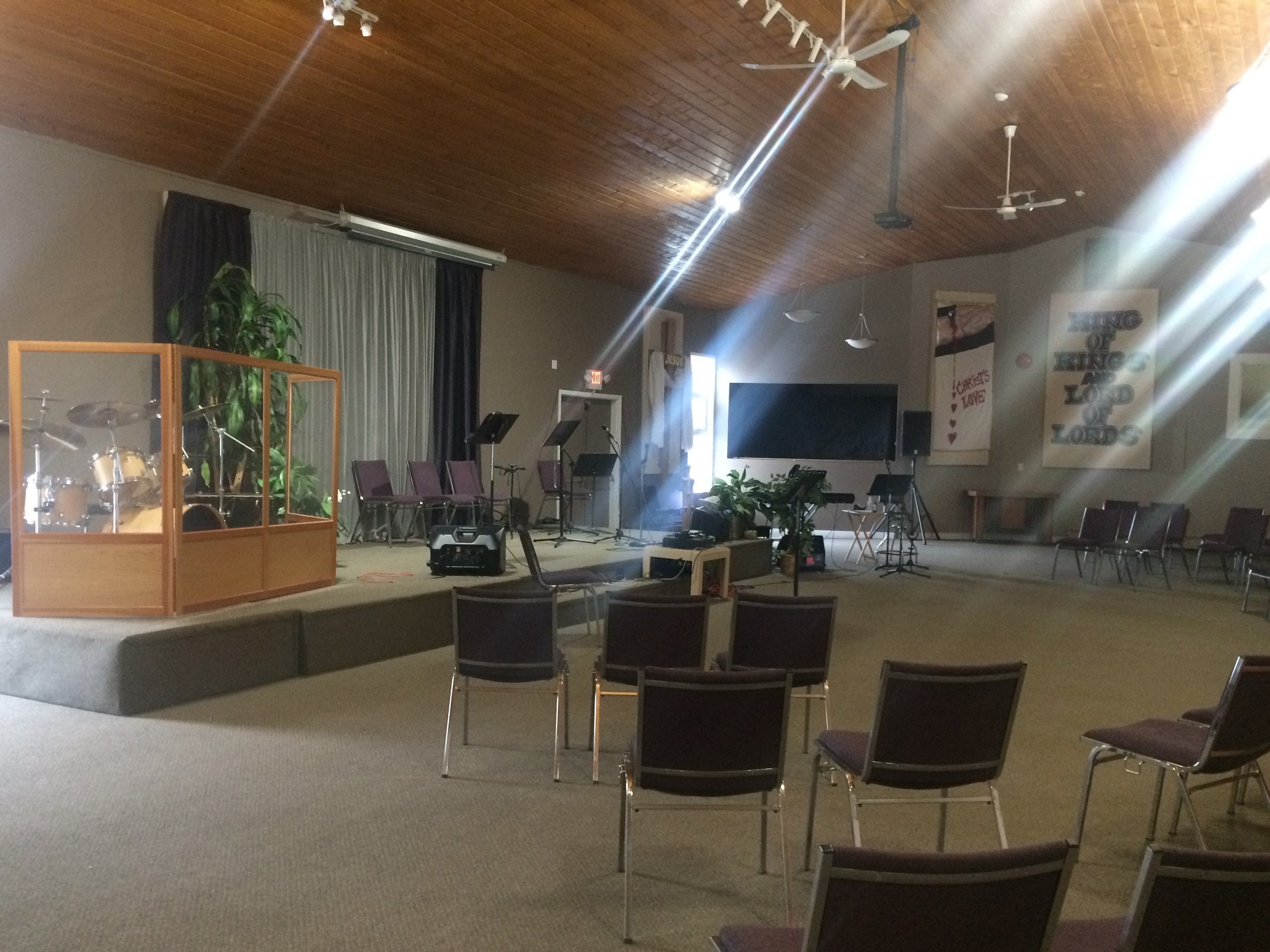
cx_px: 635
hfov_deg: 61.7
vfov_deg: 48.2
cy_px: 476
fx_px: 1064
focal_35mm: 29
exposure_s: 1/15
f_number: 2.2
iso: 250
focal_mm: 4.15
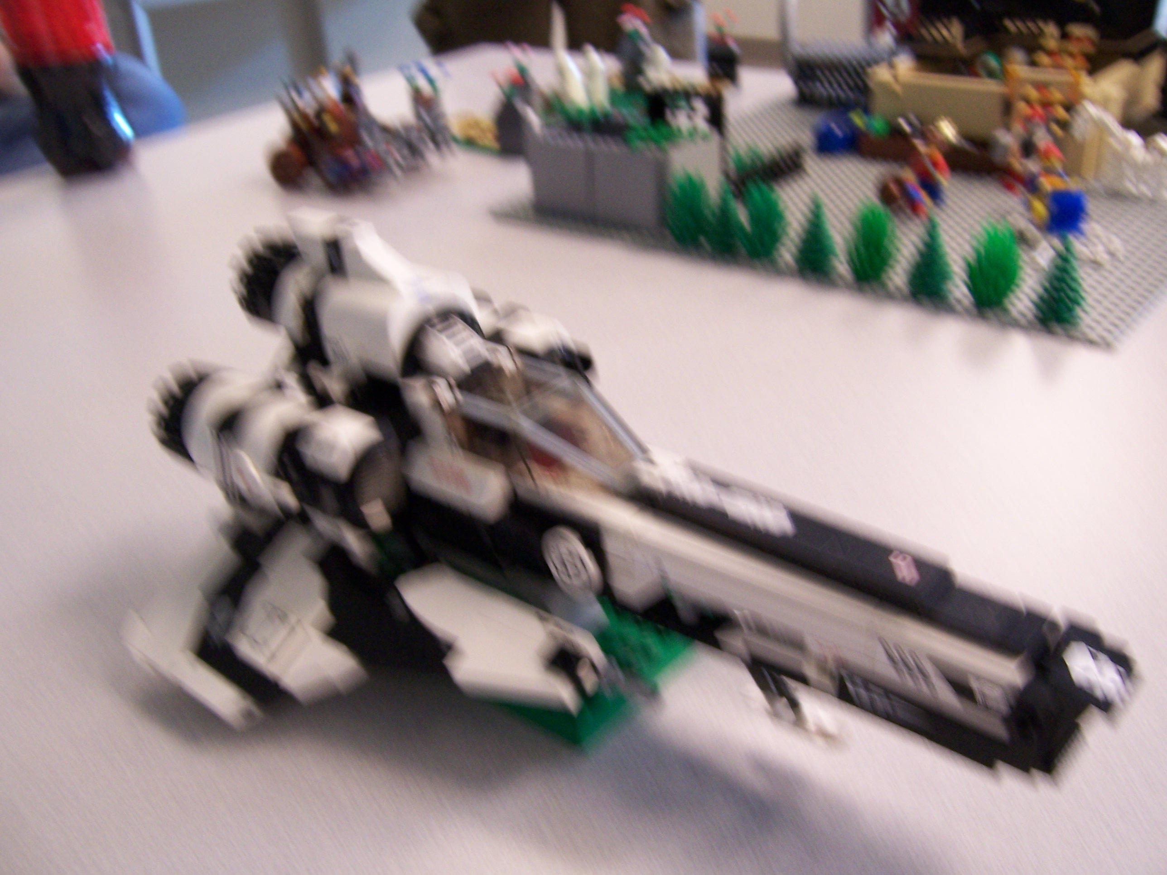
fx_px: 1113
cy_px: 438
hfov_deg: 55.4
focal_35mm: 33
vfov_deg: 42.9
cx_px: 584
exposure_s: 1/8
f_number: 3.4
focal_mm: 5.5
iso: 140
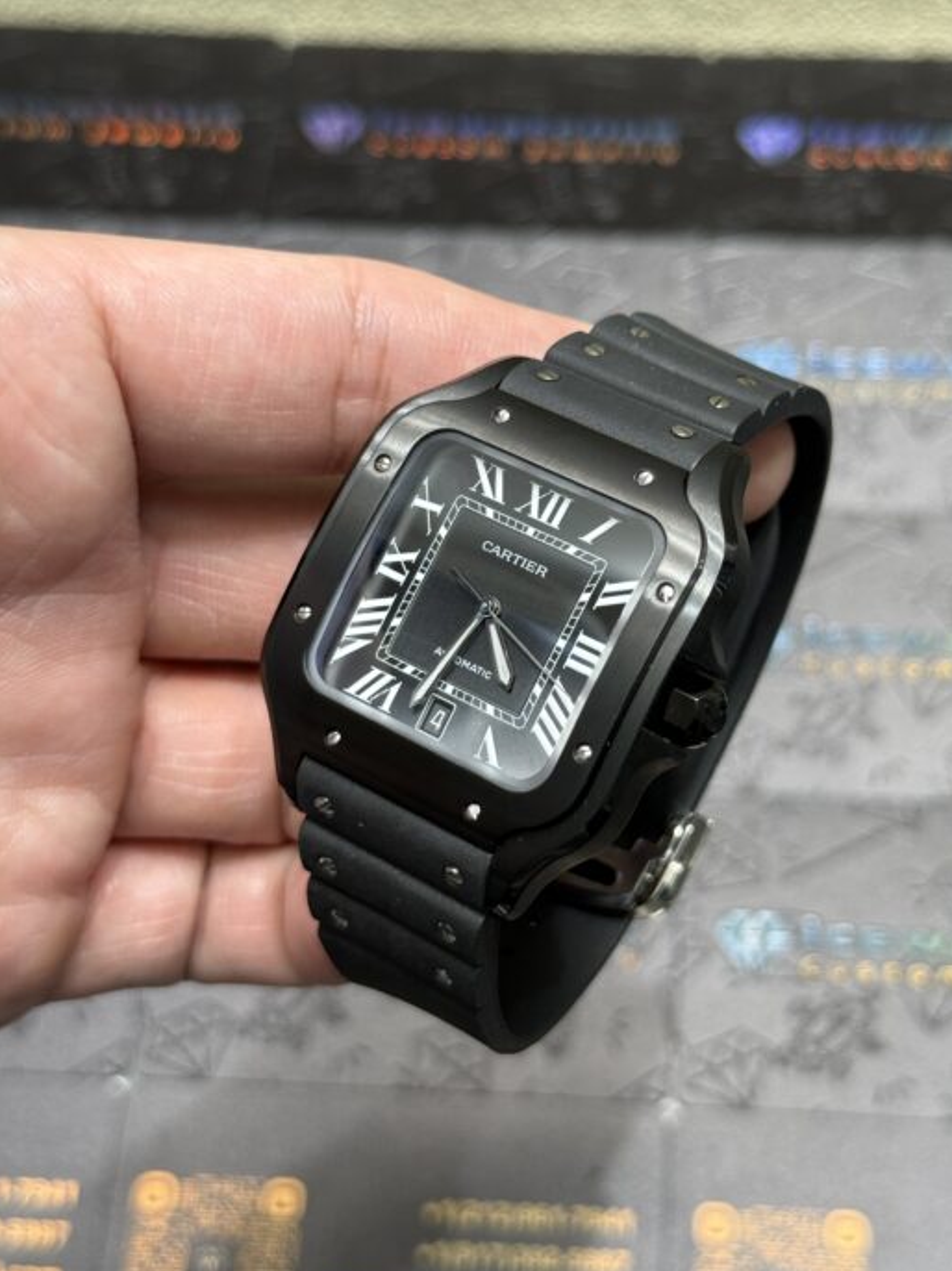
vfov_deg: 34.4
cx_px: 552
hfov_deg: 26.1
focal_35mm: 56
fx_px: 2055
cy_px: 604
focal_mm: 6.76
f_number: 1.78
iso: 125
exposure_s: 1/100
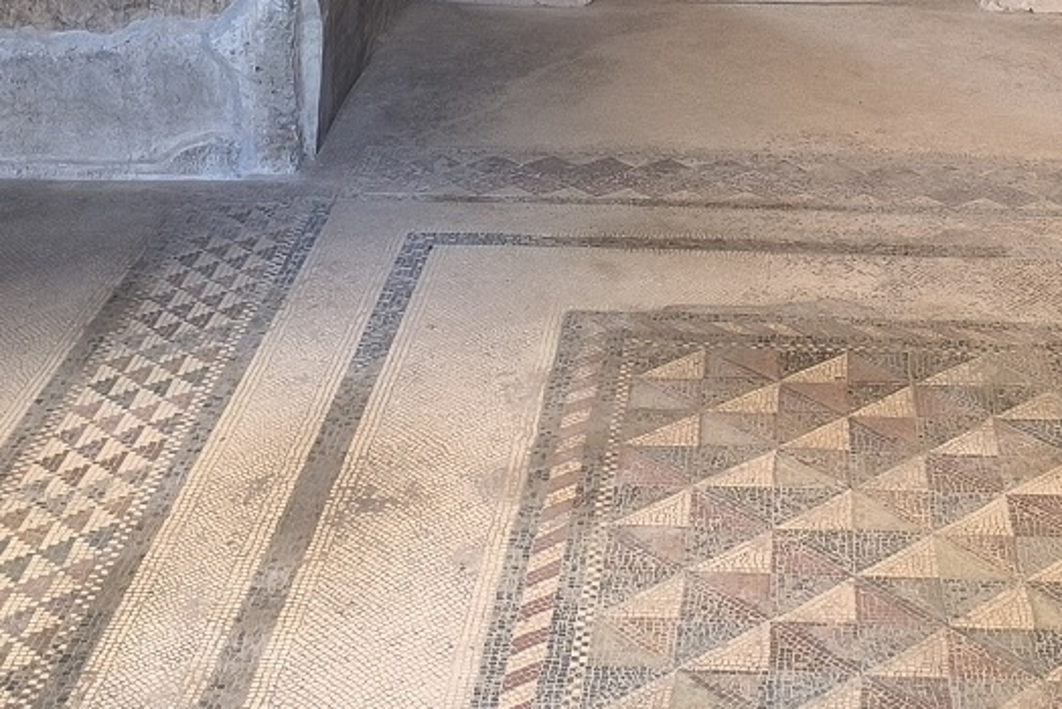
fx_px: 2155
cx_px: 799
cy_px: -298
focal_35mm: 73
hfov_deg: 27.3
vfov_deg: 17.2
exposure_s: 1/50
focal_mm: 6.14
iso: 800
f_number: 1.65
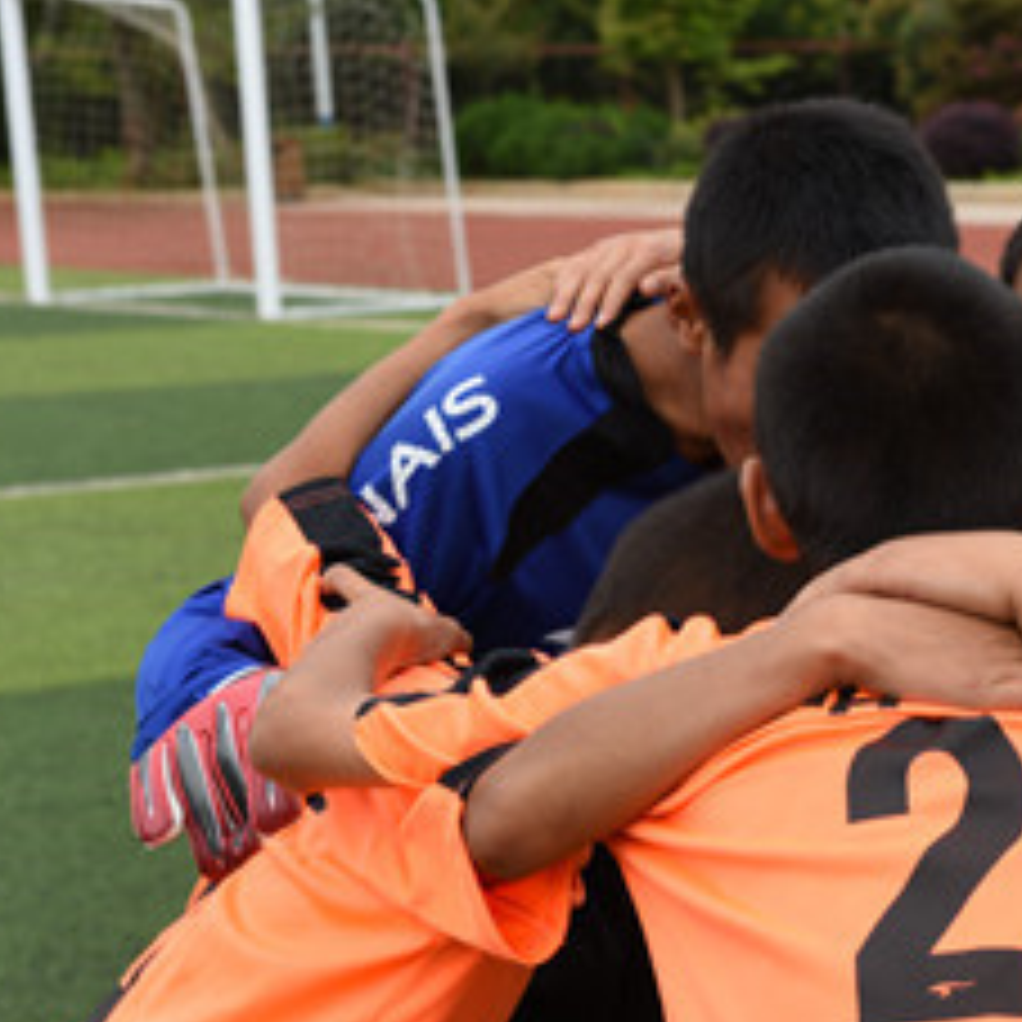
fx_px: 3908
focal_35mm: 117
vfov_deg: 14.9
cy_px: 716
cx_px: 887
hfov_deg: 14.8
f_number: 6.3
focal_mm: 52
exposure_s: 1/160
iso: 64
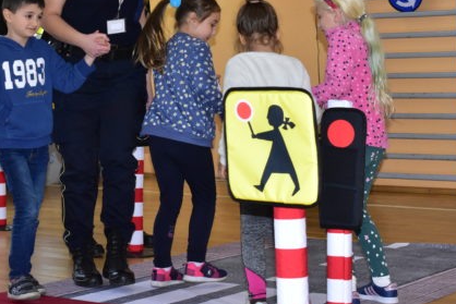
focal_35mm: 95
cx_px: 147
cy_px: 78
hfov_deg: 21.4
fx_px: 1204
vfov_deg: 14.4
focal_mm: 42
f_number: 8
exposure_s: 1/200
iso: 2000
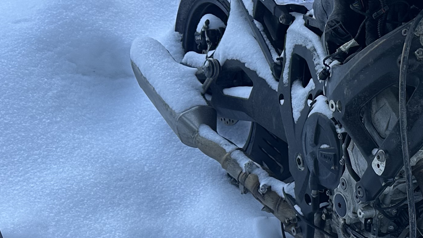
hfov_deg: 25.1
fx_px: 852
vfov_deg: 15.9
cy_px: 148
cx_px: 505
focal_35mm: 76
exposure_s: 1/374
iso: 80
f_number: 1.78
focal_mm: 6.86
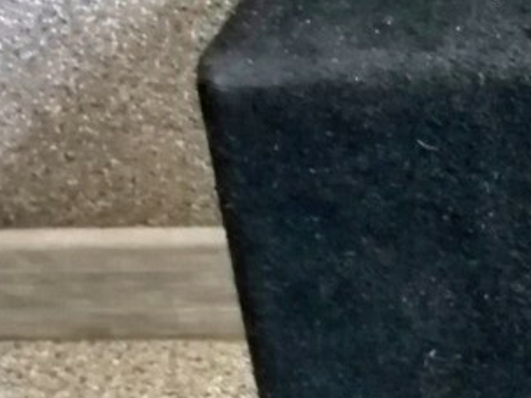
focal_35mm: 107
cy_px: 254
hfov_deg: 16.3
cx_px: 857
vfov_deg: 13.8
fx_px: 1641
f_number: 1.8
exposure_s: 1/25
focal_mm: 3.95
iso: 500
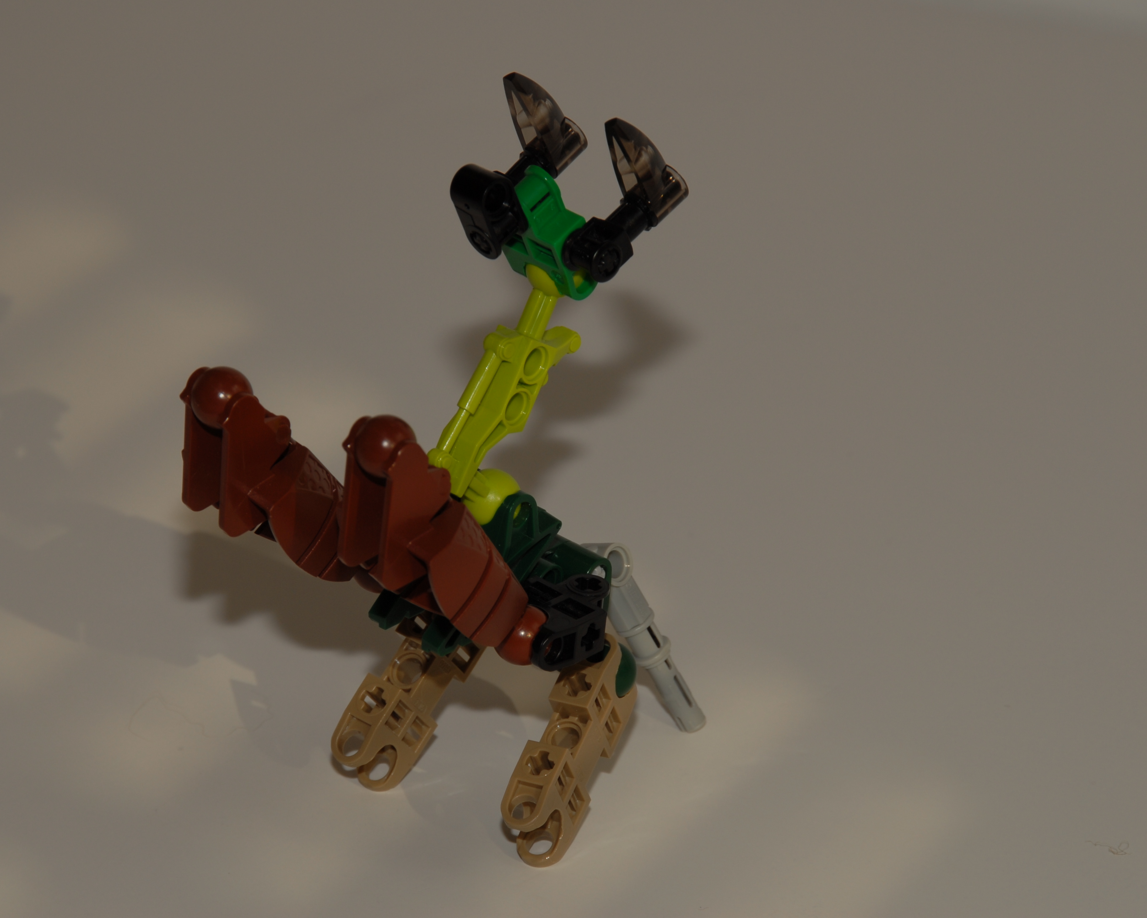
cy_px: 459
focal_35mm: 338
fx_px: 11475
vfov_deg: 4.6
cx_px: 510
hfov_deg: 5.7
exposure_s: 1/60
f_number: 11
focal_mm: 200
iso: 100
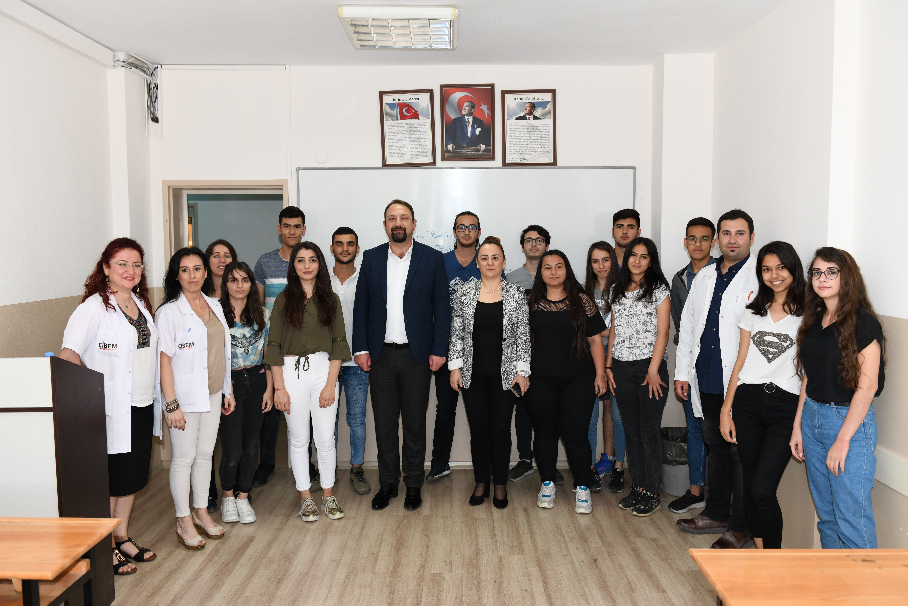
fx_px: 706
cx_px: 454
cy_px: 303
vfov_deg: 46.4
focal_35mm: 28
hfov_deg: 65.5
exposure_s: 1/60
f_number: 4.5
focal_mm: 28
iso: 320
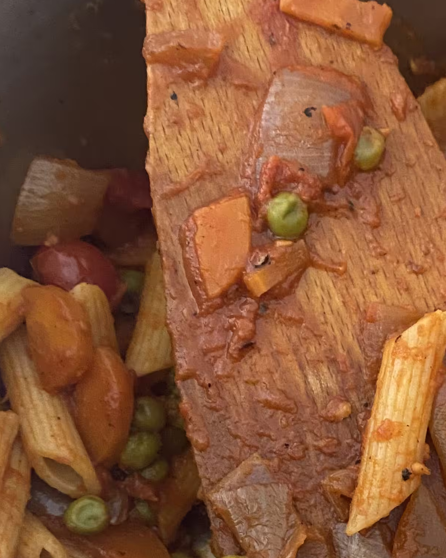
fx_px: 1122
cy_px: 466
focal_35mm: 68
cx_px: 498
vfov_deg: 27.2
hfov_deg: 21.3
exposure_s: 1/60
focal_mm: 4.25
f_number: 1.8
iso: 500
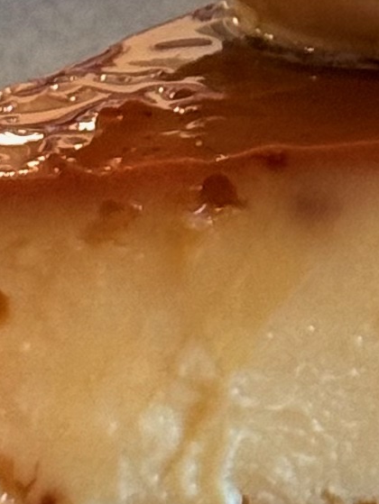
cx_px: 404
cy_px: -602
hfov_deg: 4.3
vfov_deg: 5.6
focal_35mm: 346
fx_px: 5045
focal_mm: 6.76
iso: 200
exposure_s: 1/60
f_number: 1.78
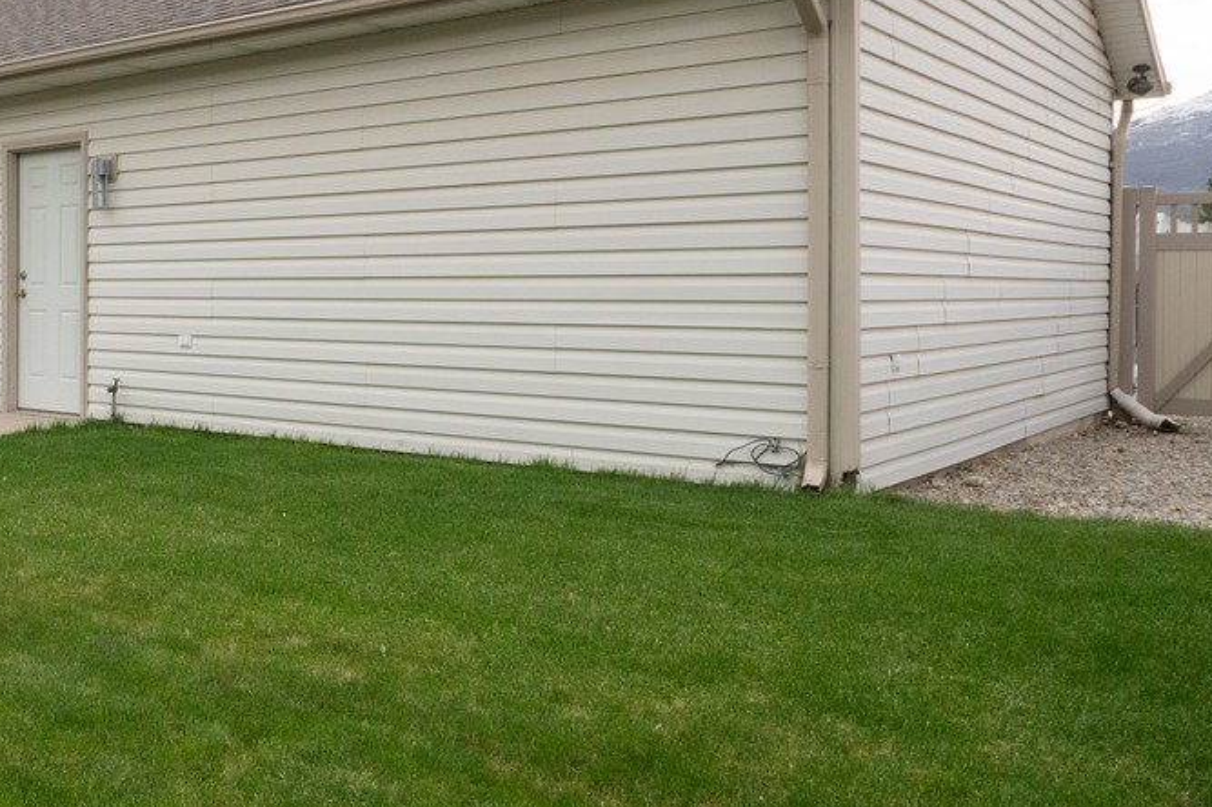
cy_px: 276
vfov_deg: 36.5
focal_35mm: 36
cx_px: -58
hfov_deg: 43.6
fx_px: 1211
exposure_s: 1/90
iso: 320
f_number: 9.5
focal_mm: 10
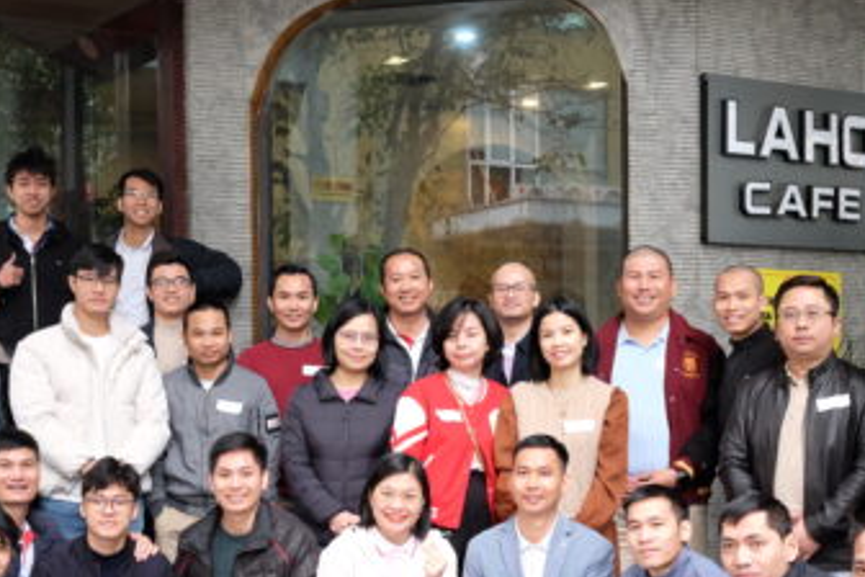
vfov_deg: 22.1
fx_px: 1466
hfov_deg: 32.8
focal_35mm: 61
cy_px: 428
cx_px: 372
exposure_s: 1/100
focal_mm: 23
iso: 1600
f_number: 5.6
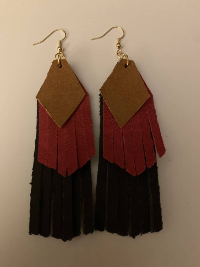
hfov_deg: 53.1
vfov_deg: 67.3
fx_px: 200
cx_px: 100
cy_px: 134
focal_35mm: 26
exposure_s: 1/25
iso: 800
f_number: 1.8
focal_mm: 4.25
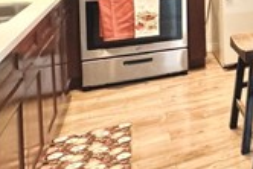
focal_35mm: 56
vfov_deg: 22.2
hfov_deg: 23.6
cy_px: -40
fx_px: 394
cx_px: 425
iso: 500
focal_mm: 2.22
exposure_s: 1/60
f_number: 2.2
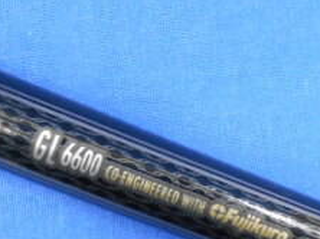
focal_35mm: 75
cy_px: 135
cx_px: 216
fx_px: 693
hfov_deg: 25.9
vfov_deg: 19.6
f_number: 3.2
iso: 400
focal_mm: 4.6
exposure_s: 1/13
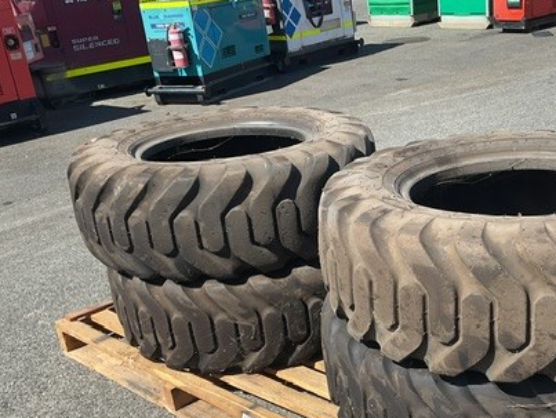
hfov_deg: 40.4
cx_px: 397
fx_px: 740
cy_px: 272
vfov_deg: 31.4
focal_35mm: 46
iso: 16
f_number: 1.8
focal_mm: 3
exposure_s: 1/1412
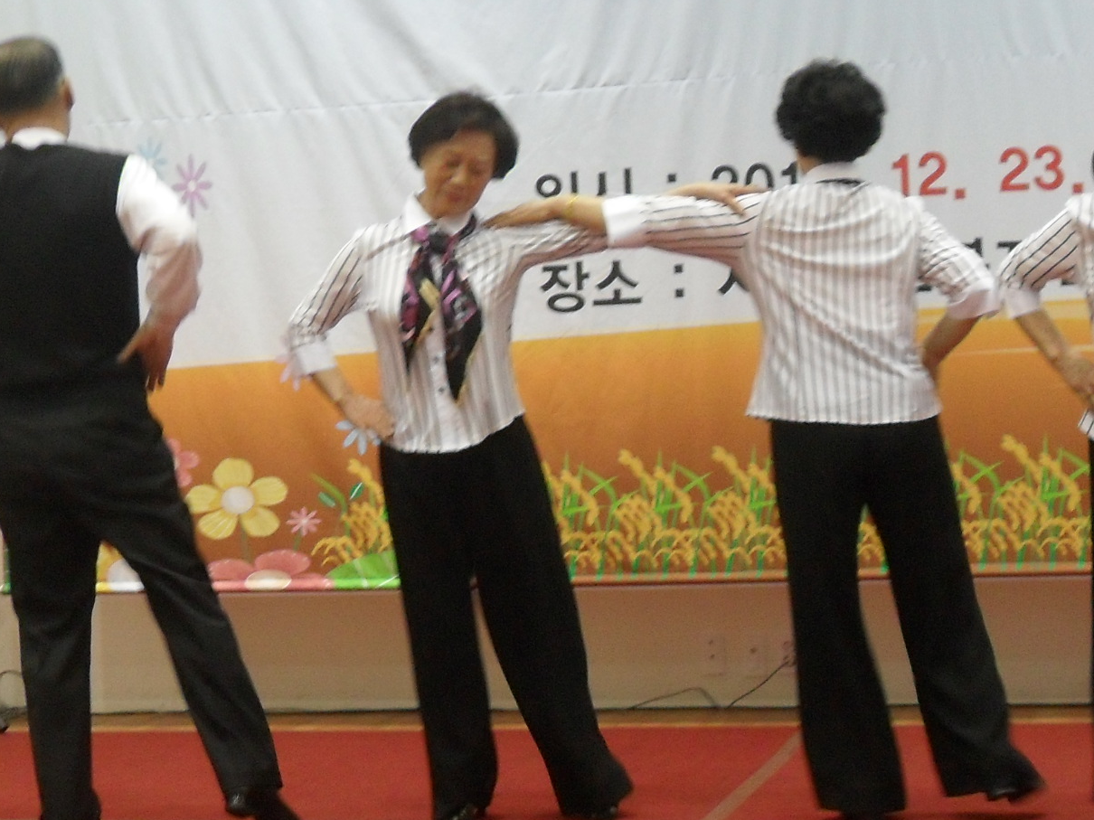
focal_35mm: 75
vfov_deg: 19.6
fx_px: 2370
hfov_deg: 26.0
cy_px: 487
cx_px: 494
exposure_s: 1/30
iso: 200
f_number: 2.8
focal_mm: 6.2
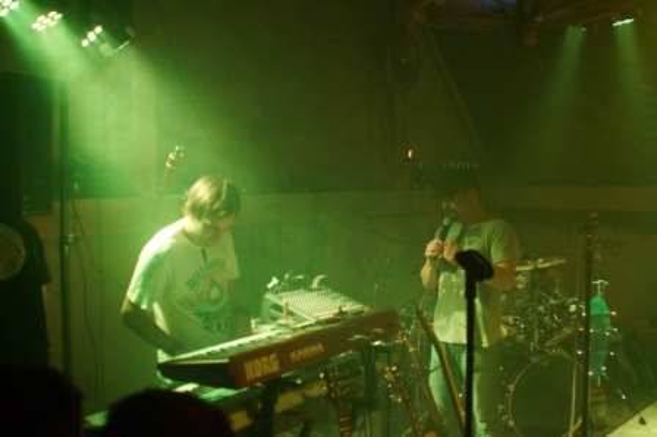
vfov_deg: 31.8
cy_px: 218
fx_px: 766
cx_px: 328
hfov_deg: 46.4
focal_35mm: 42
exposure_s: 1/160
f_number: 4
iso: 3200
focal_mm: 28
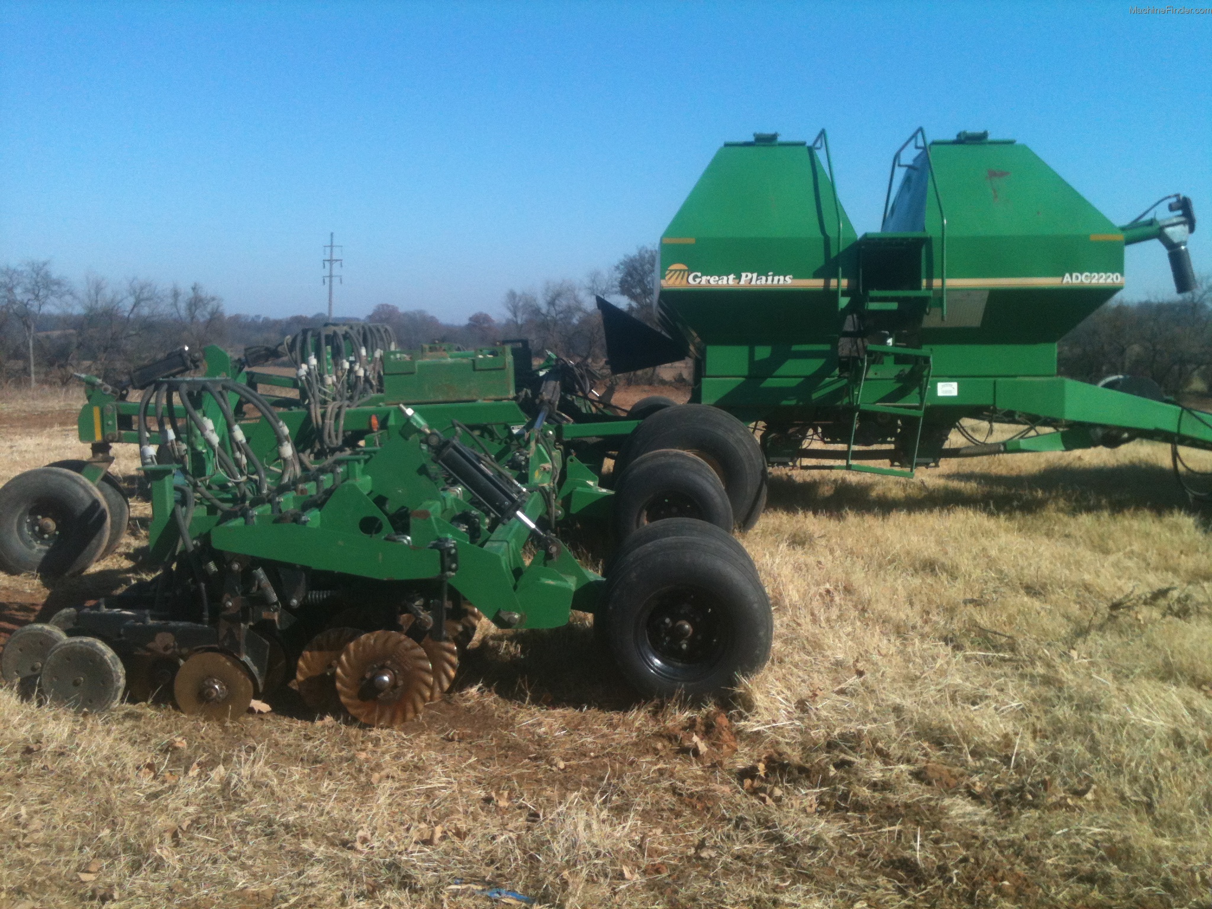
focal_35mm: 35
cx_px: 606
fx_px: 1225
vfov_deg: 40.7
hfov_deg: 52.6
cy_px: 454
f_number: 2.8
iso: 64
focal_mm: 3.85
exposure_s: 1/1129
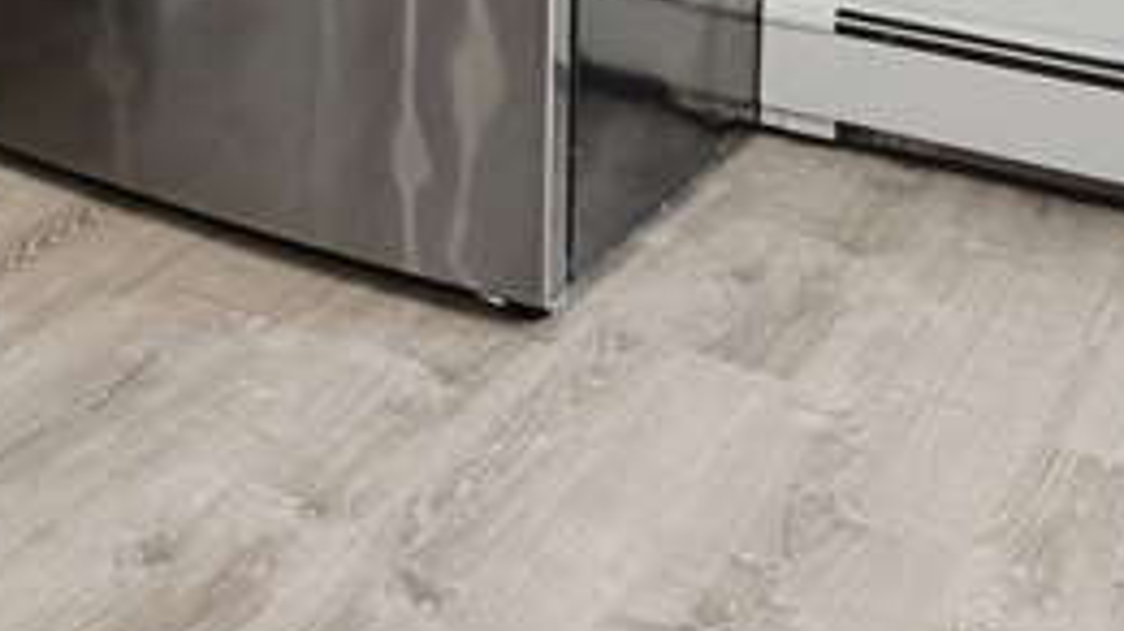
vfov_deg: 14.7
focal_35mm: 66
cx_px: -342
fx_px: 1966
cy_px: -674
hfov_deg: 26.8
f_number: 7.1
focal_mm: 16
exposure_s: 1/125
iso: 800
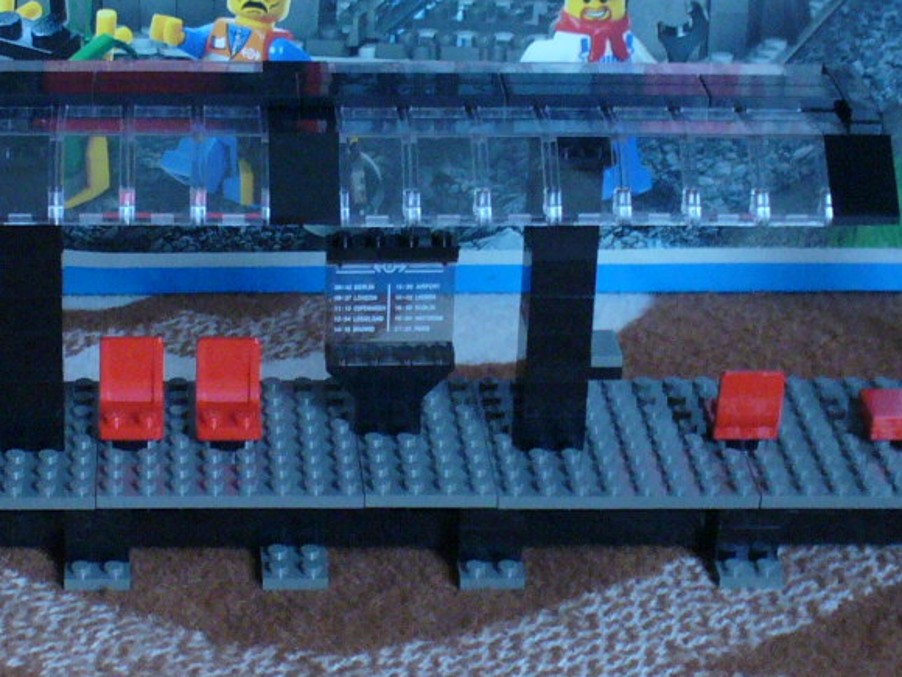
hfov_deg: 19.1
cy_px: 422
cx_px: 224
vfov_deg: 14.5
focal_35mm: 102
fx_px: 2658
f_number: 2.8
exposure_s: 1/8
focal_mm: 6.1
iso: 200
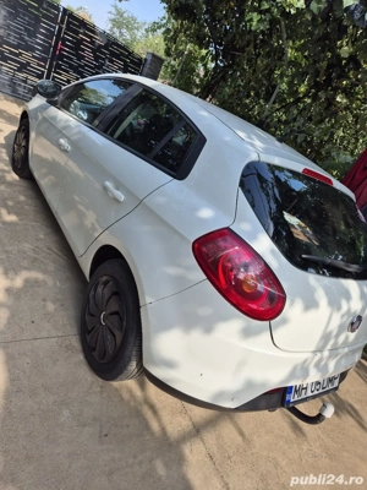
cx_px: 184
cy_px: 245
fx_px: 325
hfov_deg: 58.9
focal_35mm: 23
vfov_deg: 73.9
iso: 25
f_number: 1.8
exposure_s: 1/833
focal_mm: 5.4
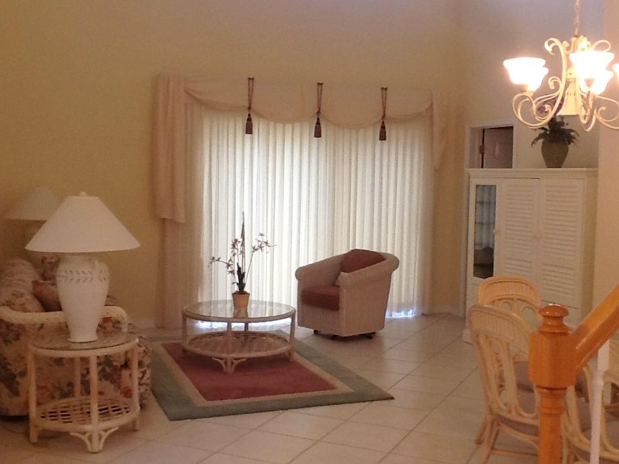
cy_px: 231
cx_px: 314
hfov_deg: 42.1
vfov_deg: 32.2
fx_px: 805
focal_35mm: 45
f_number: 2.4
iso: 50
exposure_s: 1/30
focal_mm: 2.03
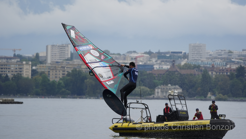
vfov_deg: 4.5
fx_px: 1755
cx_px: 123
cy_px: 57
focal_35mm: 269
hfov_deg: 8.0
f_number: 5.6
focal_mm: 256
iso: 500
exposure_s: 1/1000
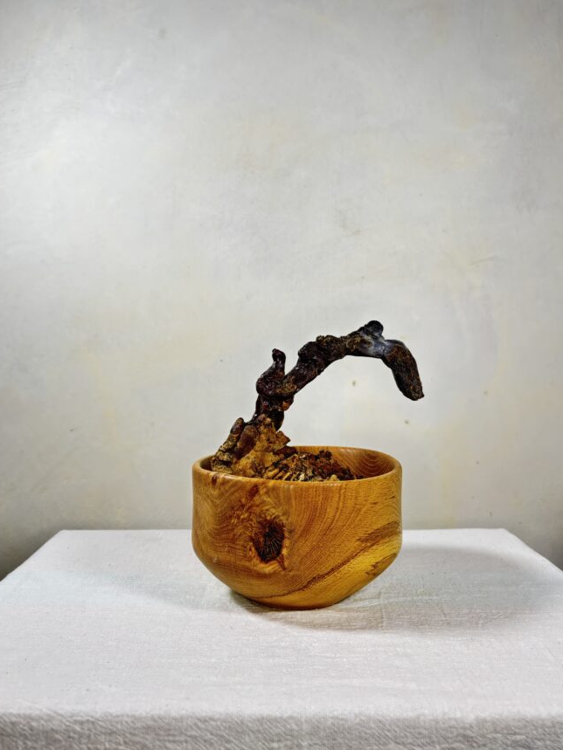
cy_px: 334
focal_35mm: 31
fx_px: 672
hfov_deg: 45.4
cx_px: 270
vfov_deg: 58.2
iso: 125
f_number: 1.6
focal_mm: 5.96
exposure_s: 1/60
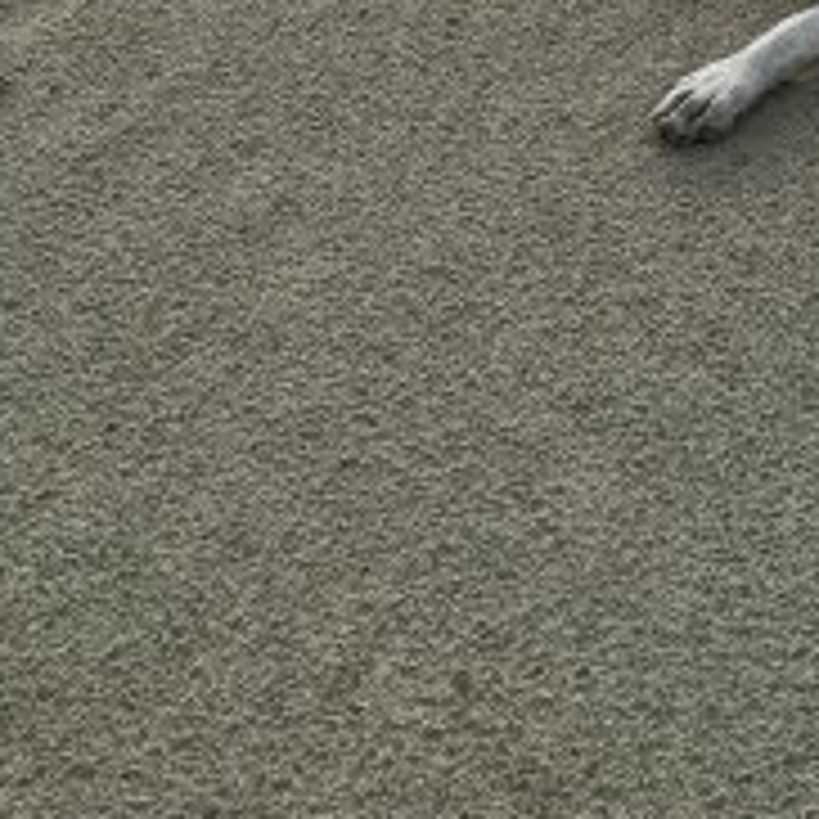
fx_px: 2302
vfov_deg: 17.6
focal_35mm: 86
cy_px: -486
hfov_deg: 19.7
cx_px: 763
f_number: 2.2
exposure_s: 1/938
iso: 25
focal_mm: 4.15
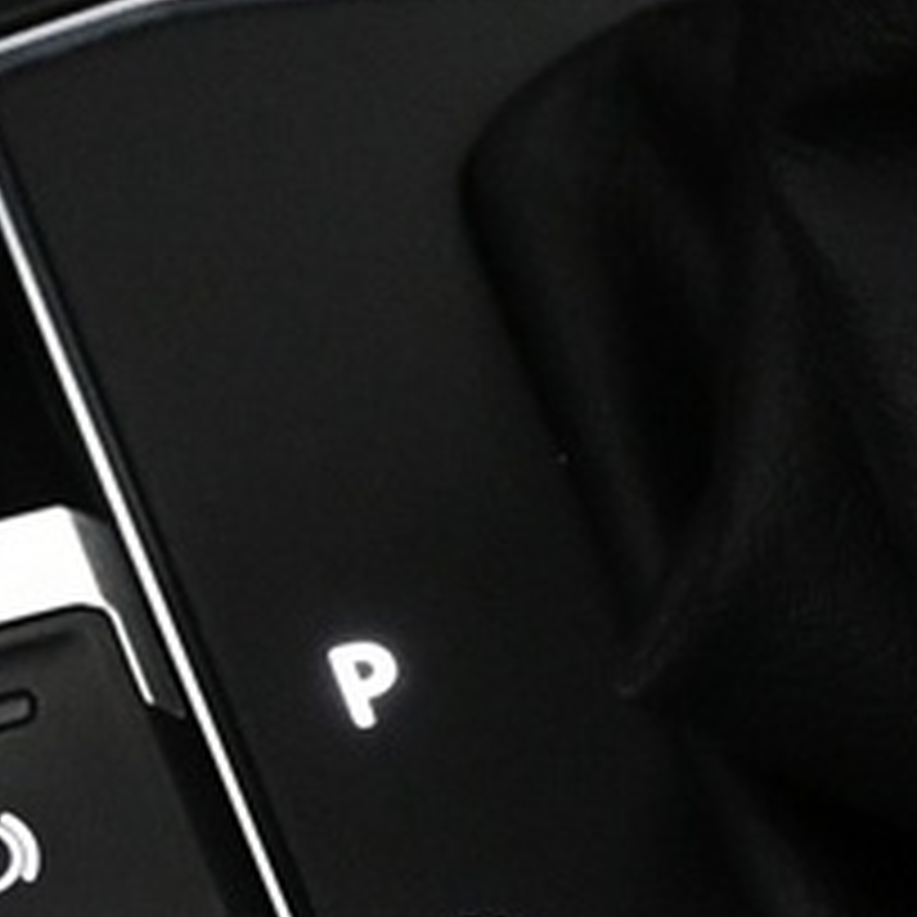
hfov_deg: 8.1
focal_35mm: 212
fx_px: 6365
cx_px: 1169
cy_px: 993
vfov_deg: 8.2
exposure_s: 1/30
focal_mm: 21
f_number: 4
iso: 3200
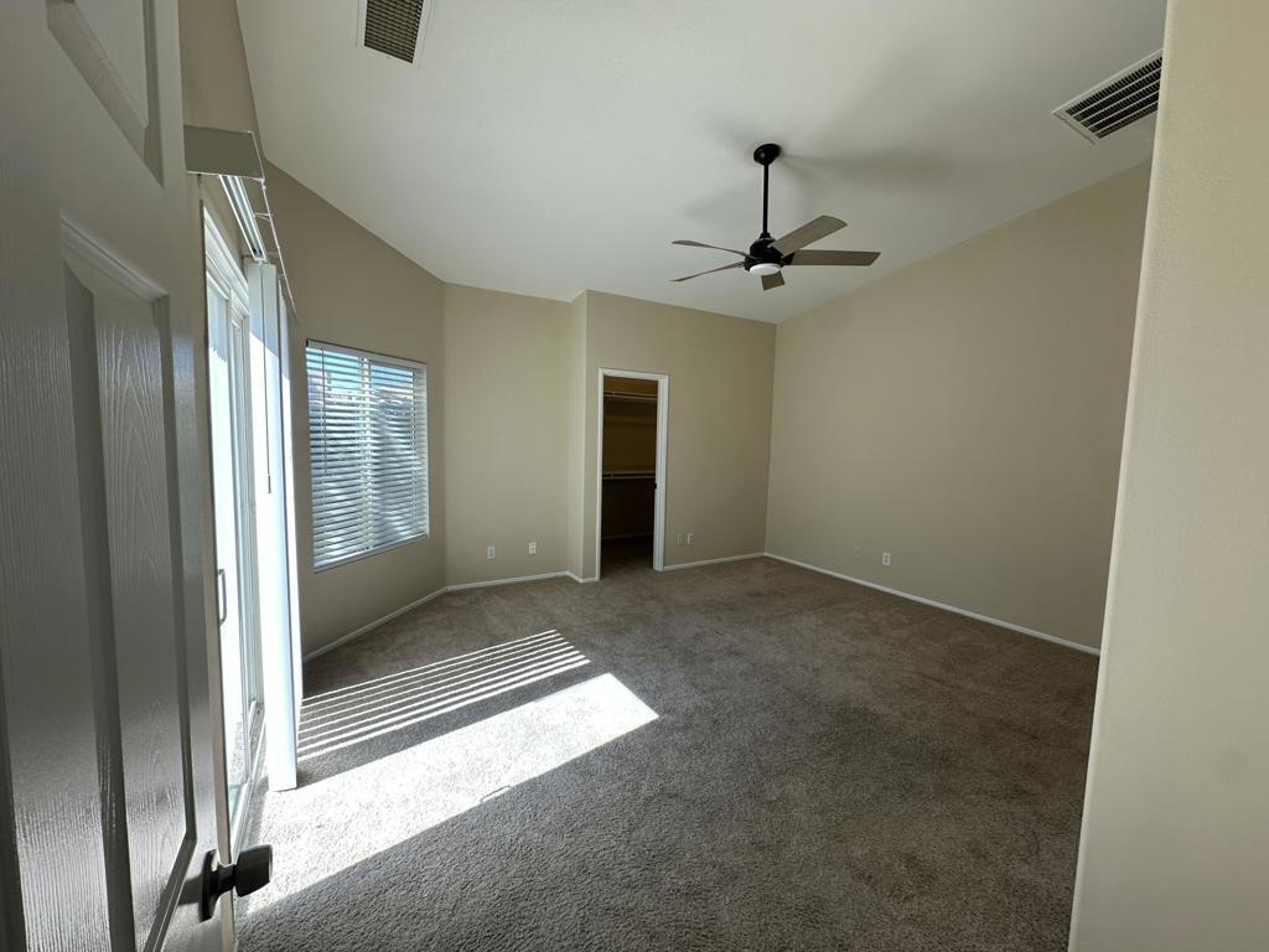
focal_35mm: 14
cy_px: 476
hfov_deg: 102.1
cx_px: 634
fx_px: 513
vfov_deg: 85.7
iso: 50
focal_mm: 2.22
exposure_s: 1/120
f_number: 2.2
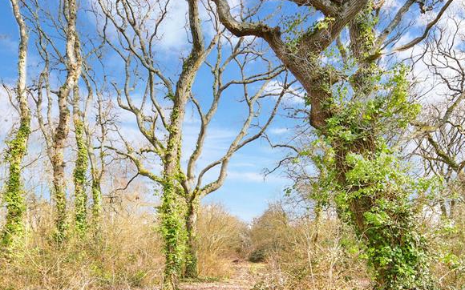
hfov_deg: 68.4
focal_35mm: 27
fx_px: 342
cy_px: 254
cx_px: 243
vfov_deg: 42.6
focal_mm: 10
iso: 250
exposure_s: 1/100
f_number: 8
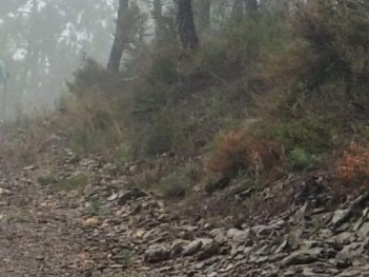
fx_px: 3186
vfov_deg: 5.0
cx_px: -66
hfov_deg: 6.6
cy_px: -21
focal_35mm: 299
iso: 25
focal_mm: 6
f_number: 2.4
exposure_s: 1/269
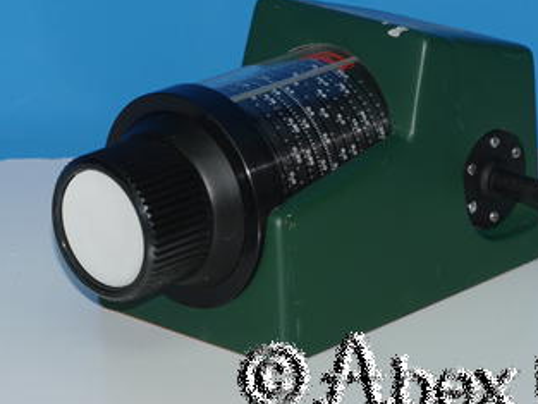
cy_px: 172
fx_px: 3063
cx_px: 313
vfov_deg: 7.5
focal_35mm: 197
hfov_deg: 10.0
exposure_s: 1/60
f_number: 11
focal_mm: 77
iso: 400
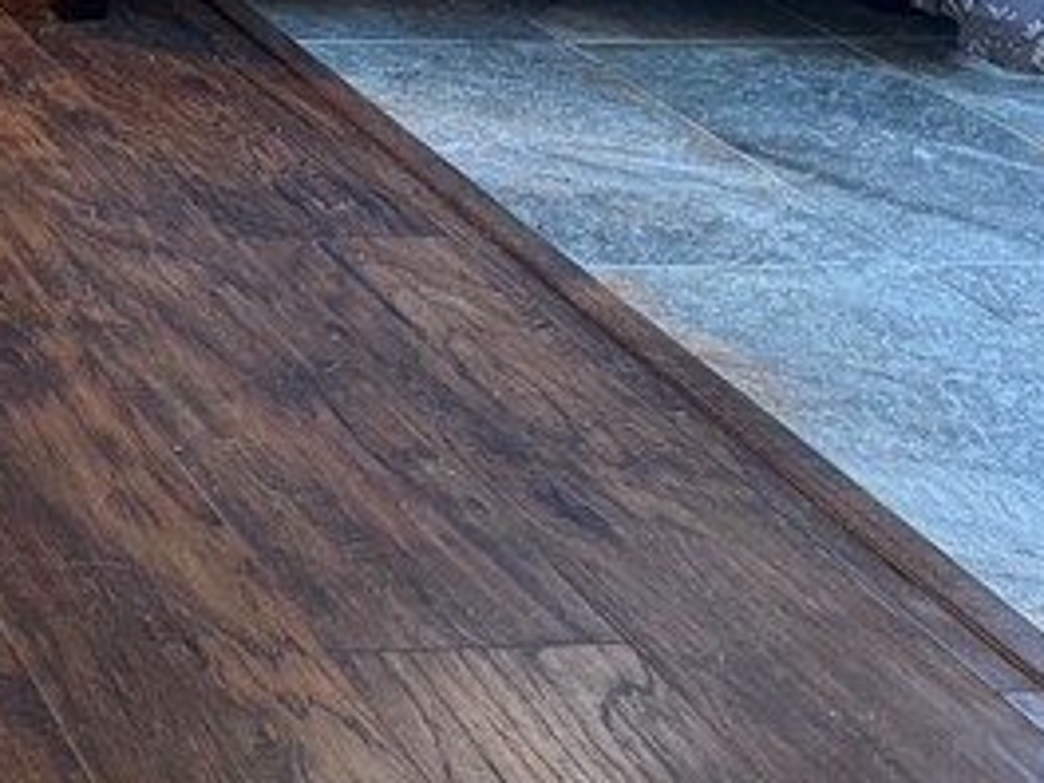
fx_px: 2805
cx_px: -747
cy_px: -514
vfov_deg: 14.4
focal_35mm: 93
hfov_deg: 17.6
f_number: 1.78
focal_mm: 6.76
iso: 160
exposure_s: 1/60
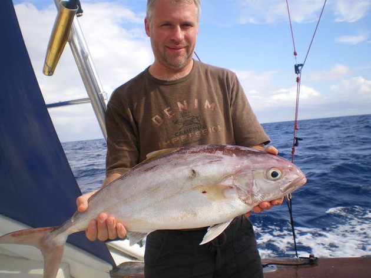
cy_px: 139
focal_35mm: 36
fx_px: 386
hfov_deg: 51.4
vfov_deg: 39.6
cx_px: 186
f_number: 4.6
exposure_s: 1/320
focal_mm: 6.3
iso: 50
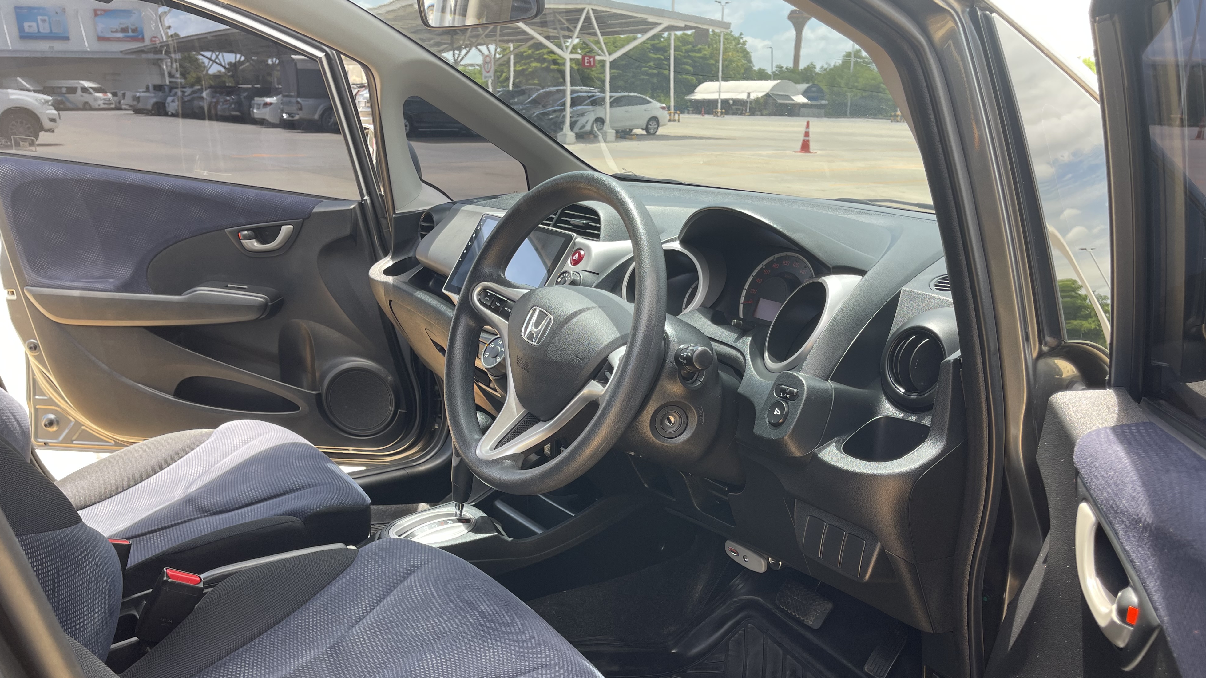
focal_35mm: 28
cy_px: 450
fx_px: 895
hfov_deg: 67.9
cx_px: 589
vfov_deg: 41.0
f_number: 1.6
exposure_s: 1/196
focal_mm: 5.1
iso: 32
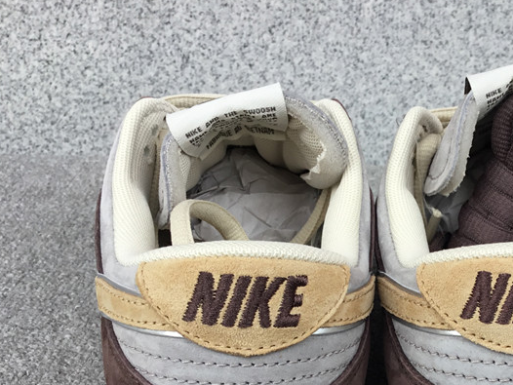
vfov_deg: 26.9
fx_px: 786
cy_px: 324
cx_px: 401
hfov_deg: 35.1
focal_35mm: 53
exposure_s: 1/117
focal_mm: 3.3
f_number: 2.4
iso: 25
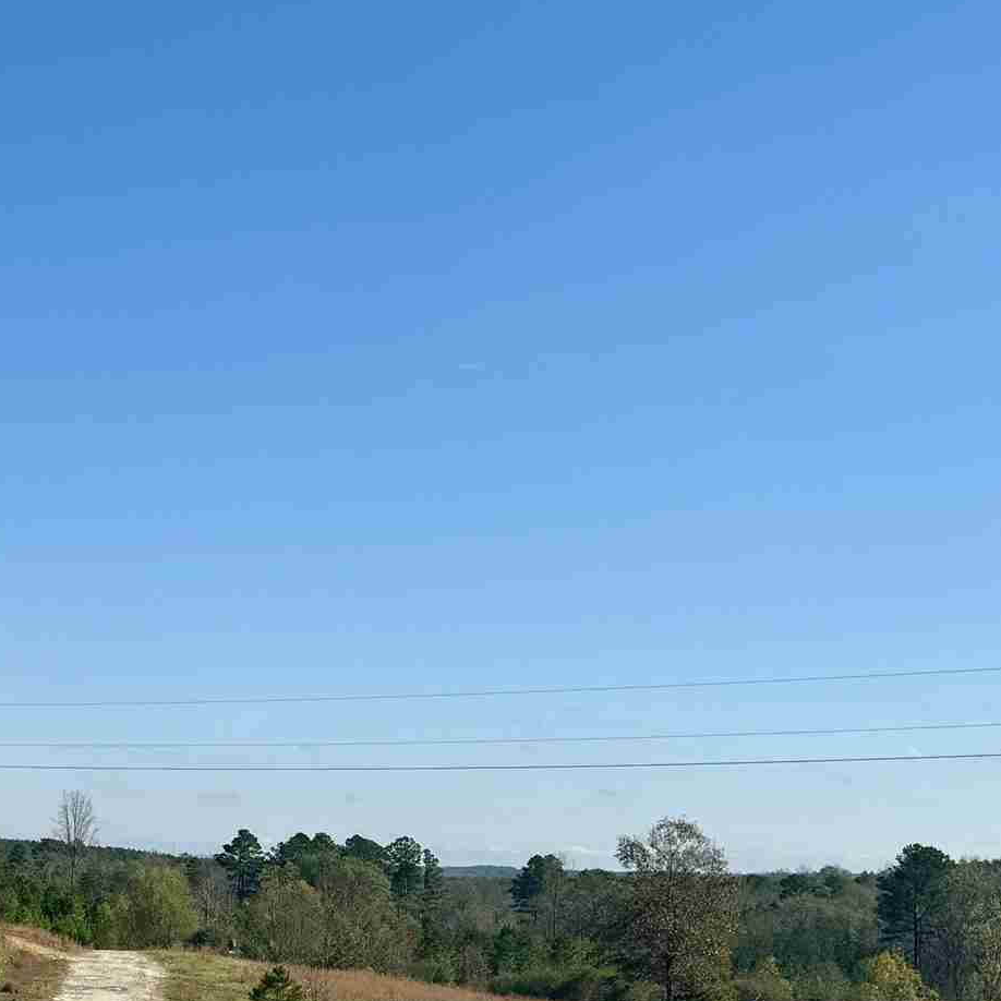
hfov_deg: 22.1
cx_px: -256
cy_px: 720
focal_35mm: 71
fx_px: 2323
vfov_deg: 24.1
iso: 80
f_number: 1.78
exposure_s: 1/5348
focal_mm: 6.76
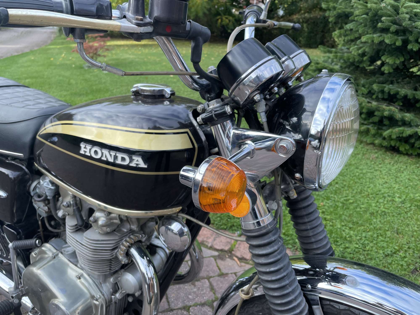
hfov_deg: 67.3
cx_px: 210
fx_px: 315
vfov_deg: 53.1
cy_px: 158
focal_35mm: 26
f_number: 1.6
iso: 32
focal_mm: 4.2
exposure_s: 1/344
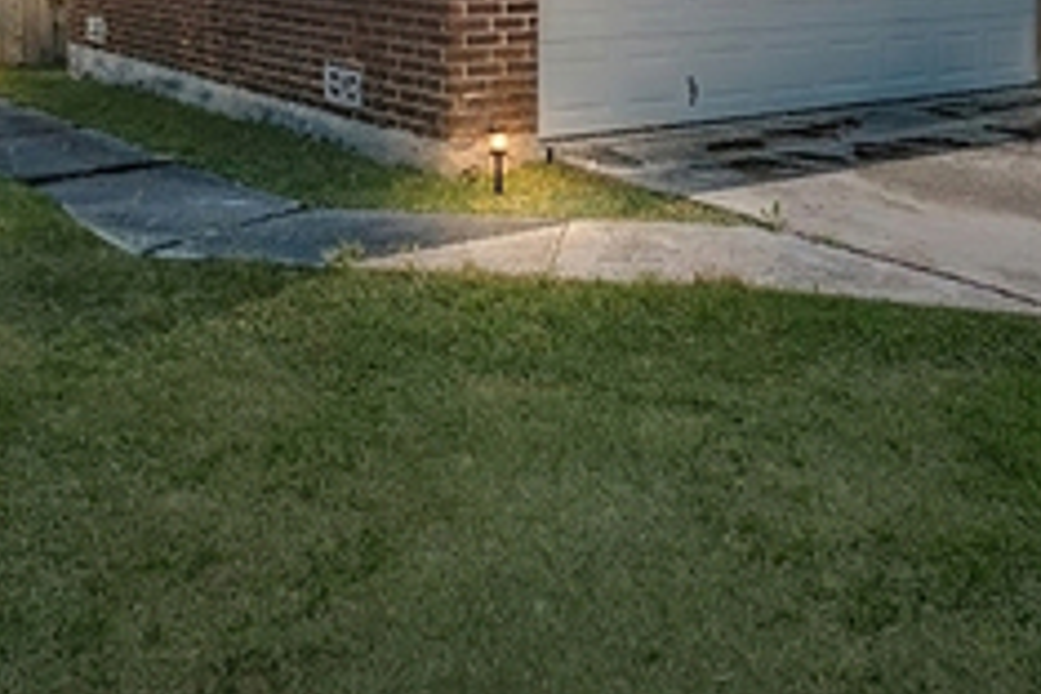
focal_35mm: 41
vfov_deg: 29.2
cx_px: 440
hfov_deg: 47.2
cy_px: -87
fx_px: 1185
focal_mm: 10
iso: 1000
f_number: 7.1
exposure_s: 1/550
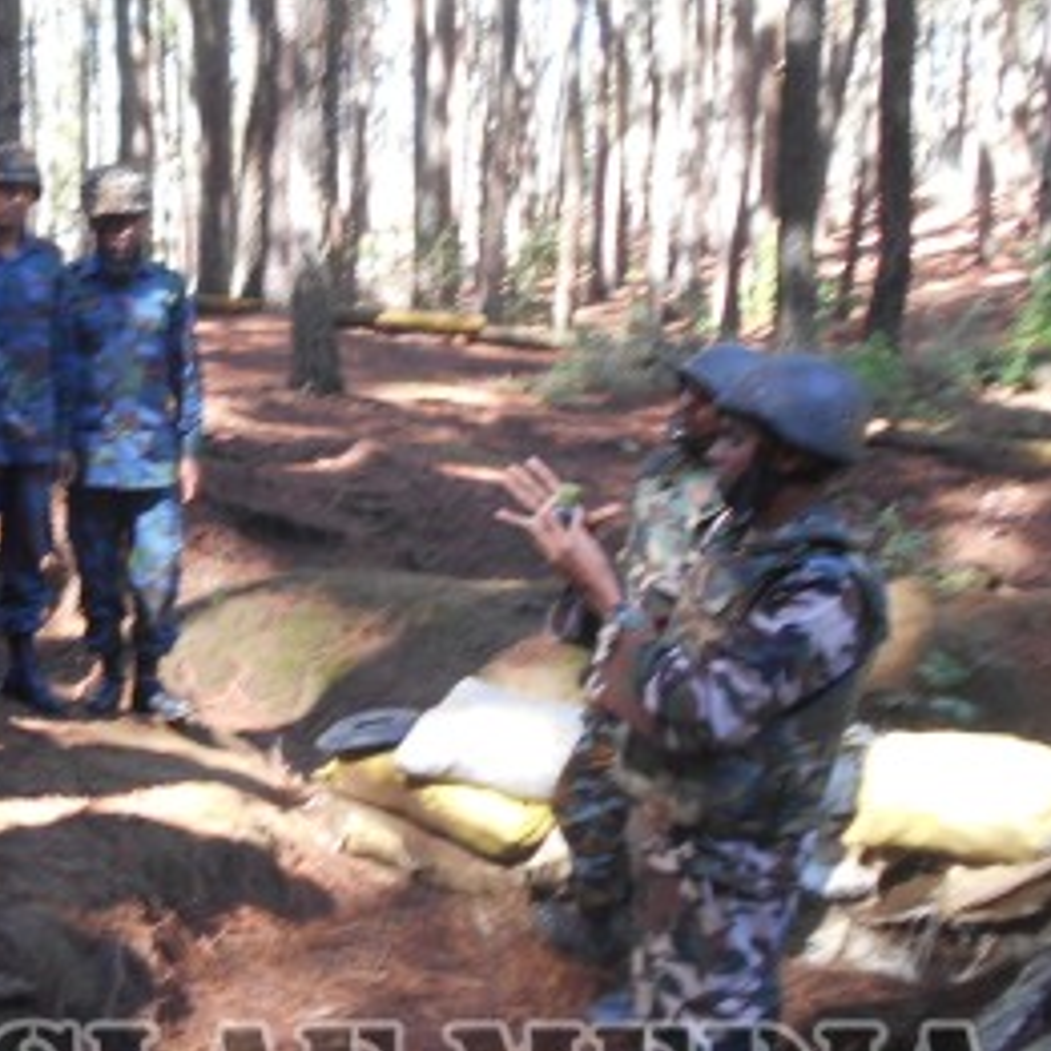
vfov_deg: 36.1
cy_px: 507
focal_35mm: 47
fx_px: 1614
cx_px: 79
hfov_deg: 33.8
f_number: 3.2
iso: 125
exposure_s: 1/30
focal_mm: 4.6
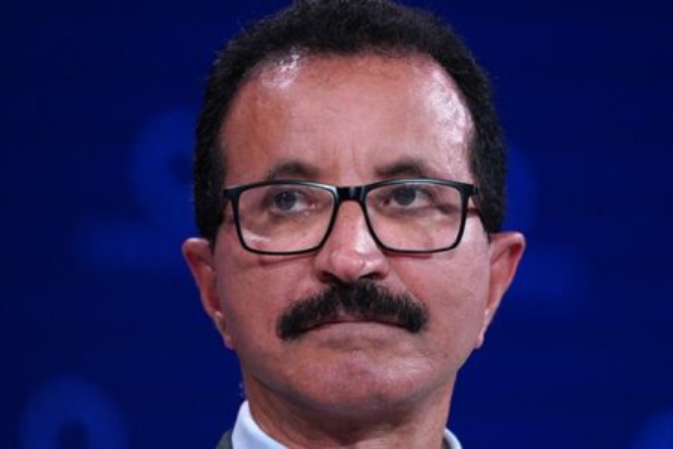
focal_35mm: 400
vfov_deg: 3.4
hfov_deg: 5.2
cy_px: 224
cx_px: 336
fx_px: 7477
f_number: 5.6
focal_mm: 400
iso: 1600
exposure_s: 1/160
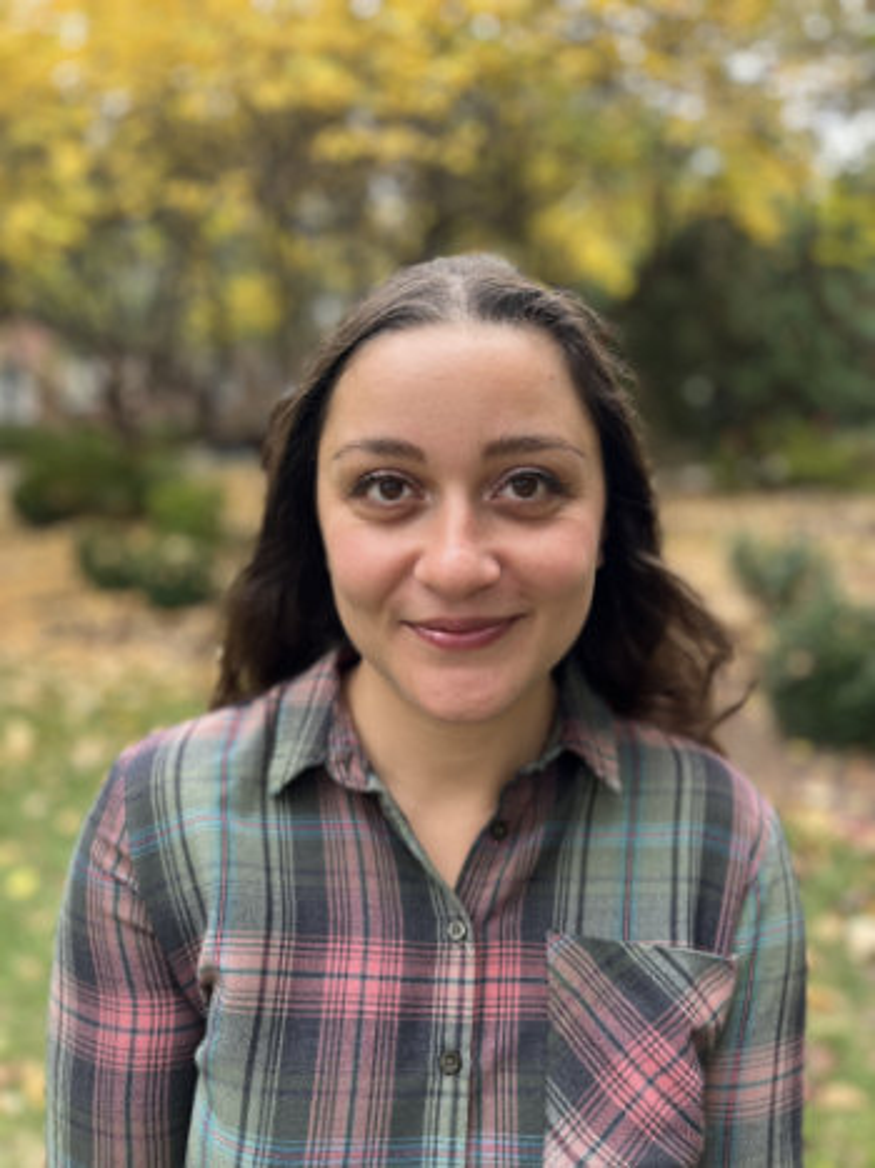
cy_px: 584
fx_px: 877
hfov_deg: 53.0
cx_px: 438
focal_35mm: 26
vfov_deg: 67.3
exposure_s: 1/164
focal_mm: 5.1
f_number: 1.6
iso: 40
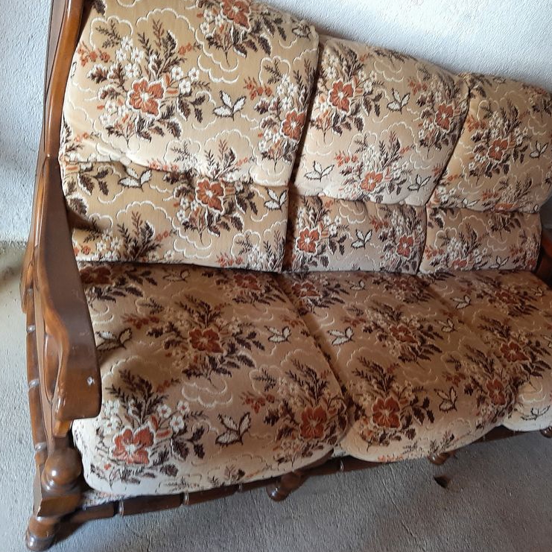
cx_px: 319
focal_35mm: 31
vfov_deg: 52.5
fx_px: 559
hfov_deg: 52.3
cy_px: 278
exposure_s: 1/50
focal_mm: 3.93
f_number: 1.7
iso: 200
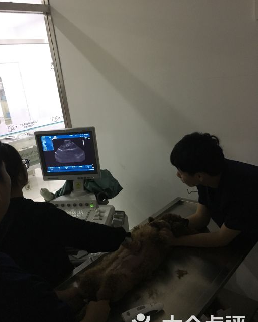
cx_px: 126
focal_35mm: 31
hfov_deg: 47.1
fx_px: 296
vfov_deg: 57.1
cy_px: 175
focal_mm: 4.15
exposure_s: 1/17
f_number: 2.2
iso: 250
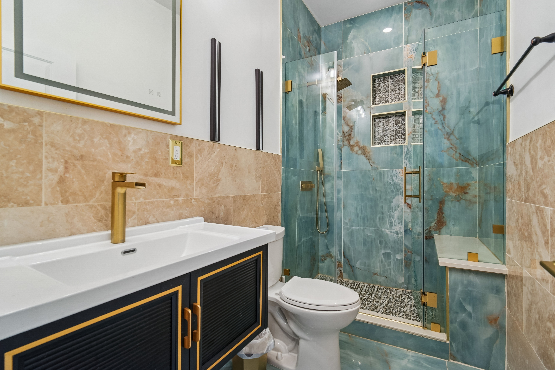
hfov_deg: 96.7
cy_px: 185
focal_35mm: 16
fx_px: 247
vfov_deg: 73.7
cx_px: 278
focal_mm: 16
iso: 400
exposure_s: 1/13
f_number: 8
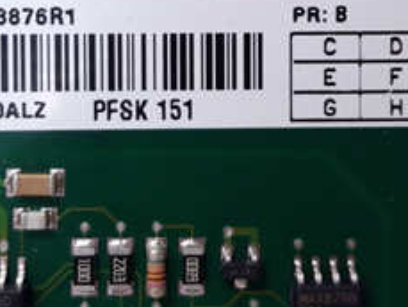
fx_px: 696
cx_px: 212
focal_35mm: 59
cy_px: 37
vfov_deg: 24.2
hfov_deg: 32.7
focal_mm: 3.79
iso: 384
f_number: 2
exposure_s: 1/33
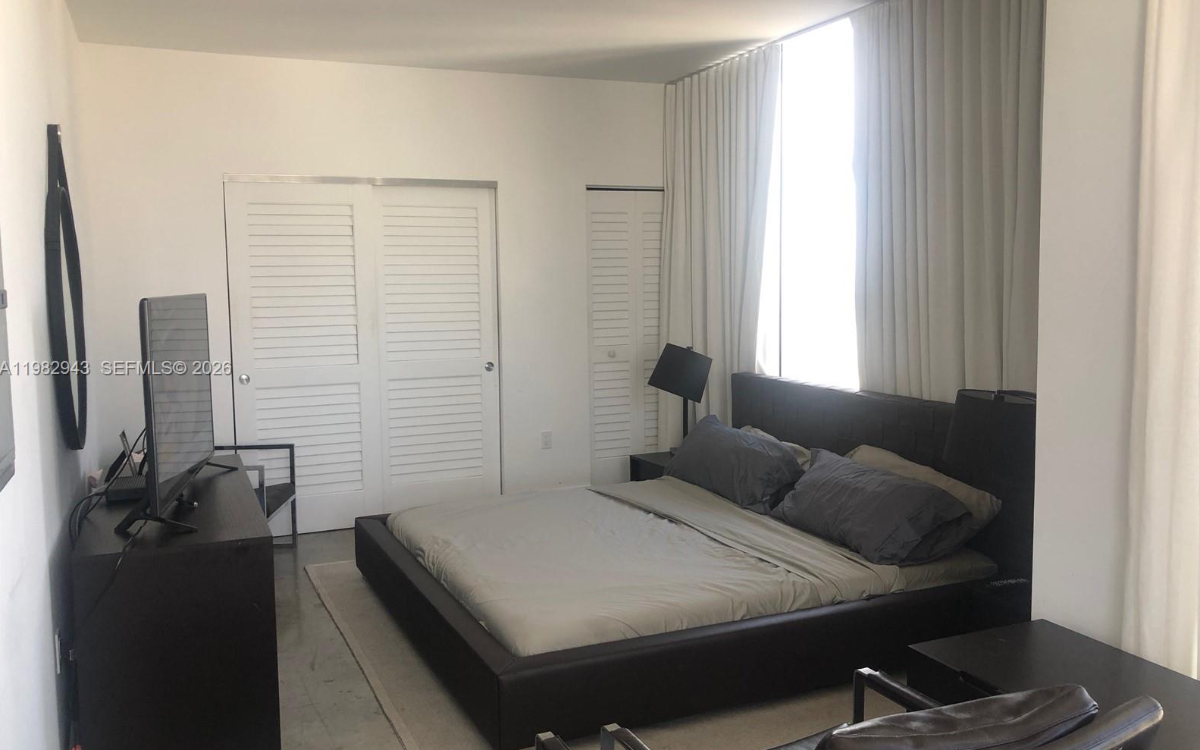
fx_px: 981
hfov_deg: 62.9
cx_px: 602
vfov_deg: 41.8
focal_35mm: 30
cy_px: 369
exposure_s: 1/40
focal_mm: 3.99
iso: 25
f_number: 1.8
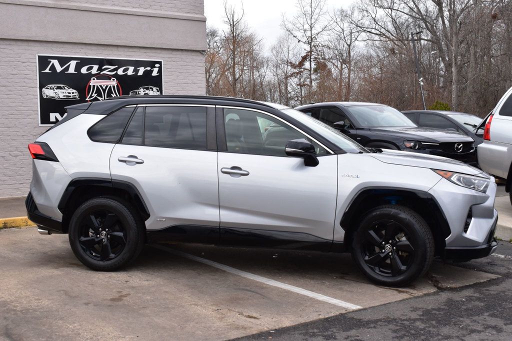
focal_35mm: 48
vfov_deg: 28.1
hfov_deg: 41.1
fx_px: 682
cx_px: 256
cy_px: 170
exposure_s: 1/320
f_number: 10
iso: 400
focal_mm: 32
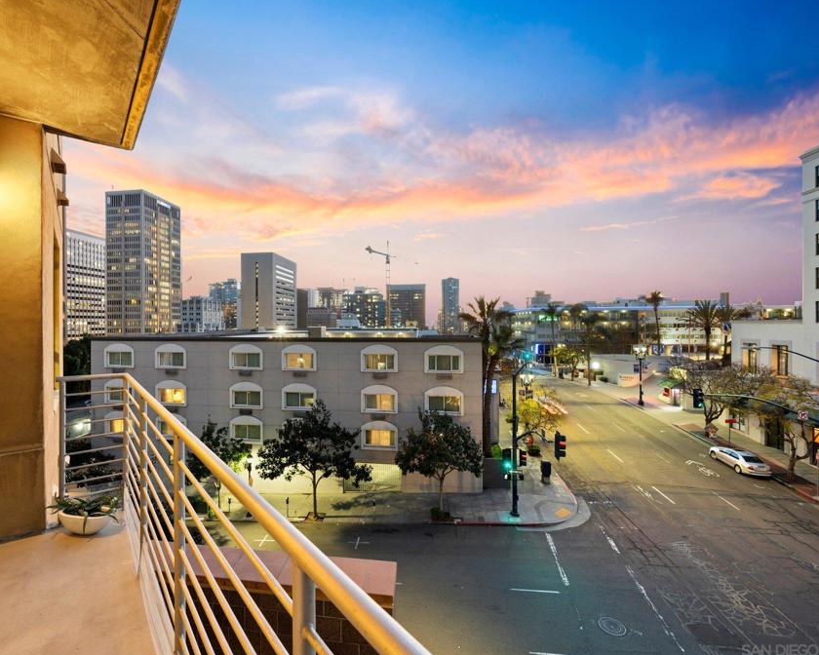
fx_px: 388
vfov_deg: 80.4
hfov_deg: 92.7
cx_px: 360
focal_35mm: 16
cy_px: 329
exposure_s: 1/1.25
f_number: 8
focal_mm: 14
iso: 400
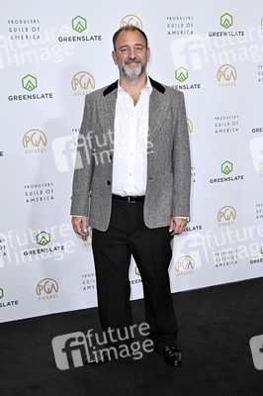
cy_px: 198
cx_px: 132
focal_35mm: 38
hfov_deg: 35.0
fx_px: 417
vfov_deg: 50.7
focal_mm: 38
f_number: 5.6
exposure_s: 1/320
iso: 2000
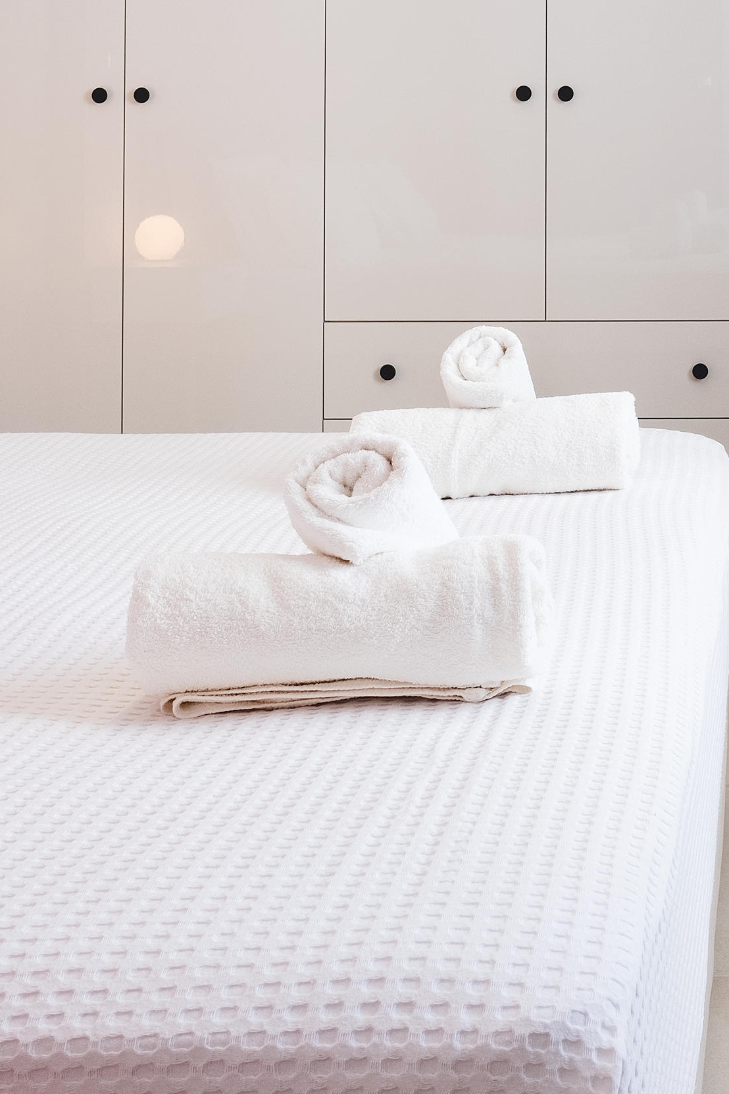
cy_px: 101
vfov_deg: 35.8
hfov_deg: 25.0
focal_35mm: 52
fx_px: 1579
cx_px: 691
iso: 400
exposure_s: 1/15
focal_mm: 16
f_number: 7.1
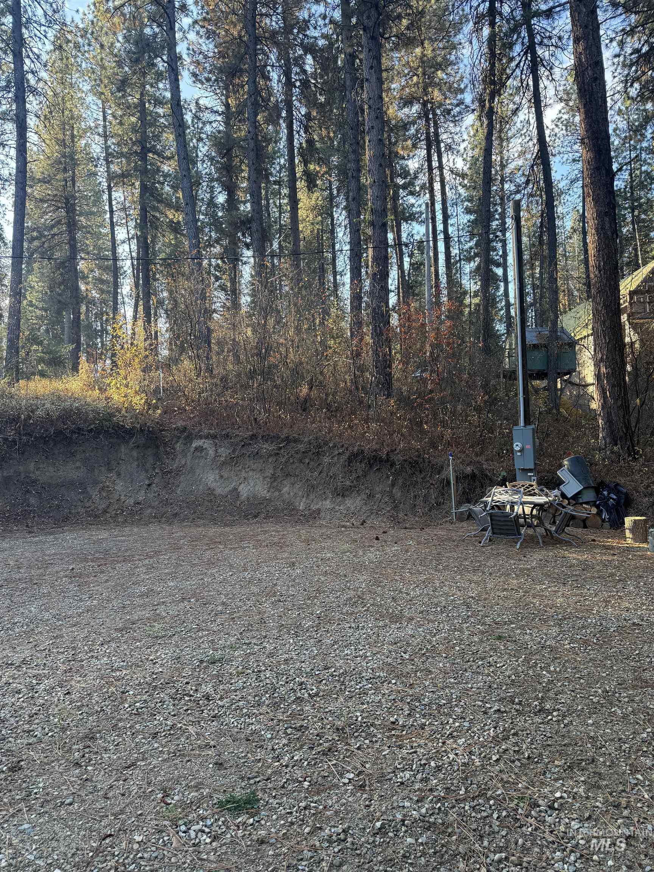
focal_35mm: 24
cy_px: 436
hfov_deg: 56.8
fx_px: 605
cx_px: 327
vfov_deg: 71.6
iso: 100
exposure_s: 1/160
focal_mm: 6.76
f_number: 1.78
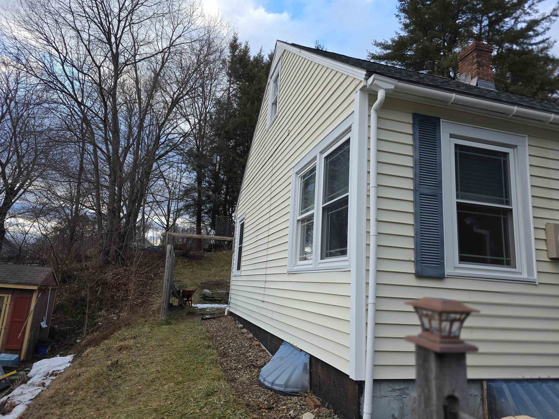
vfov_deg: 58.9
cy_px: 210
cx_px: 280
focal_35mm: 23
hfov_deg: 73.9
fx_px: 371
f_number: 1.7
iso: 50
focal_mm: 6.3
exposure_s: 1/359
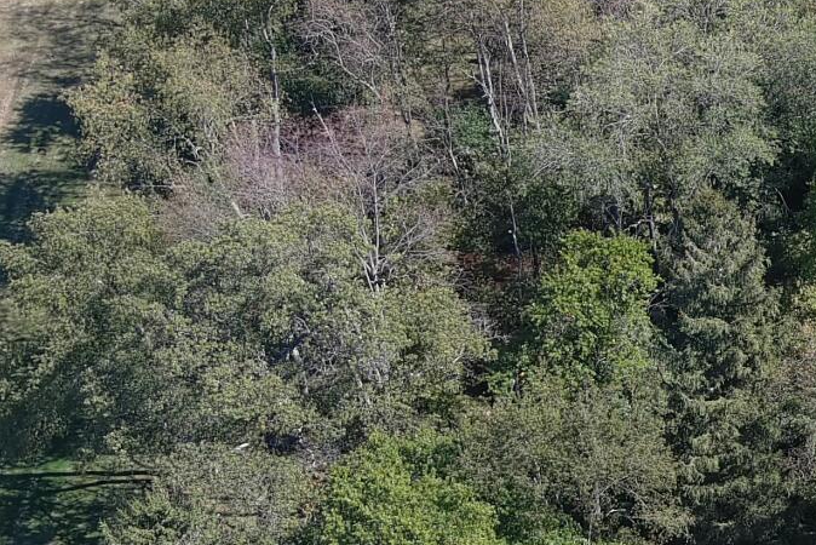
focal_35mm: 129
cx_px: 1098
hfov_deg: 15.1
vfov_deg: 10.6
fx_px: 2925
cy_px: 477
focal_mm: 10.57
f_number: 2.8
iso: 100
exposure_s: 1/500
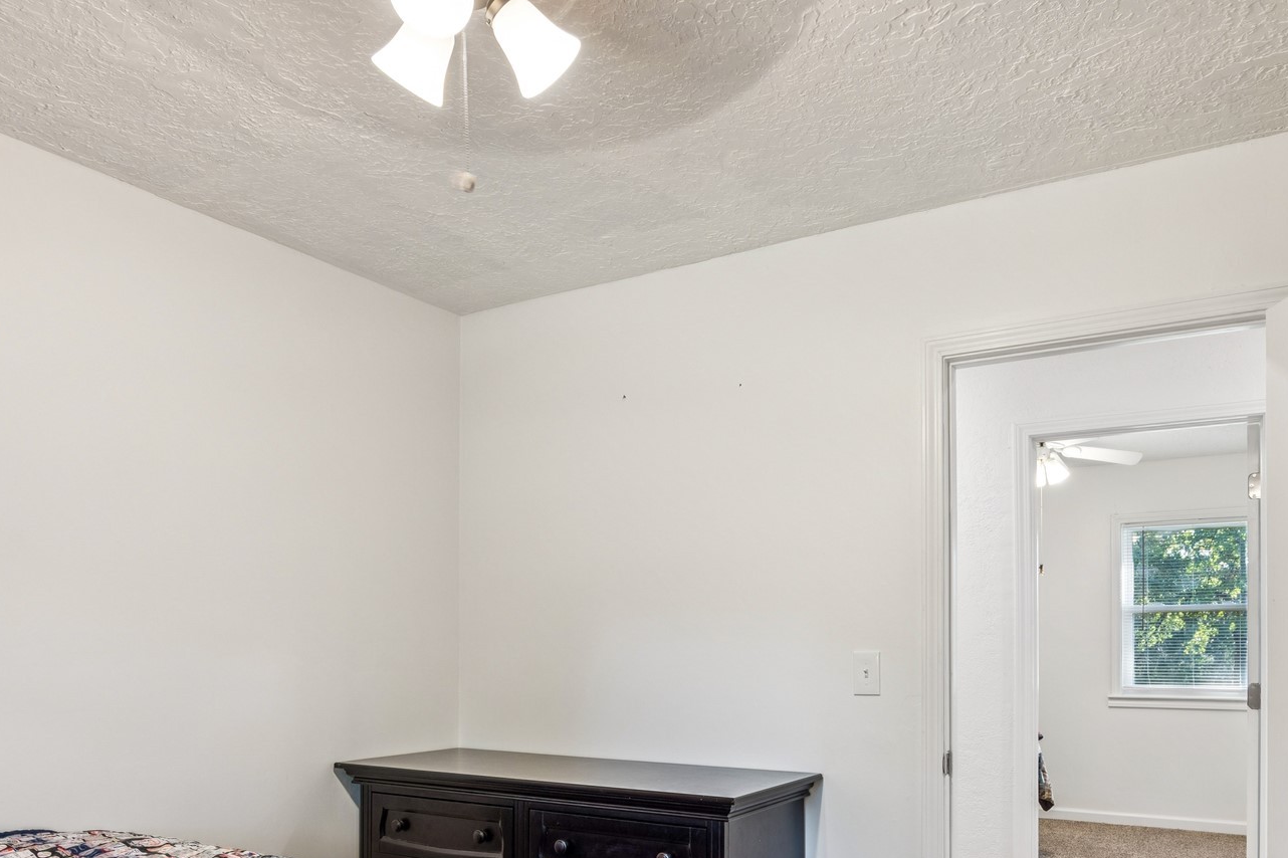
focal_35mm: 27
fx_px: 966
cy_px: 650
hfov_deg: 67.3
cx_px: 690
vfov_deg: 46.1
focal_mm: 17
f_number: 7.1
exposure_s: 1/20
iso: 640
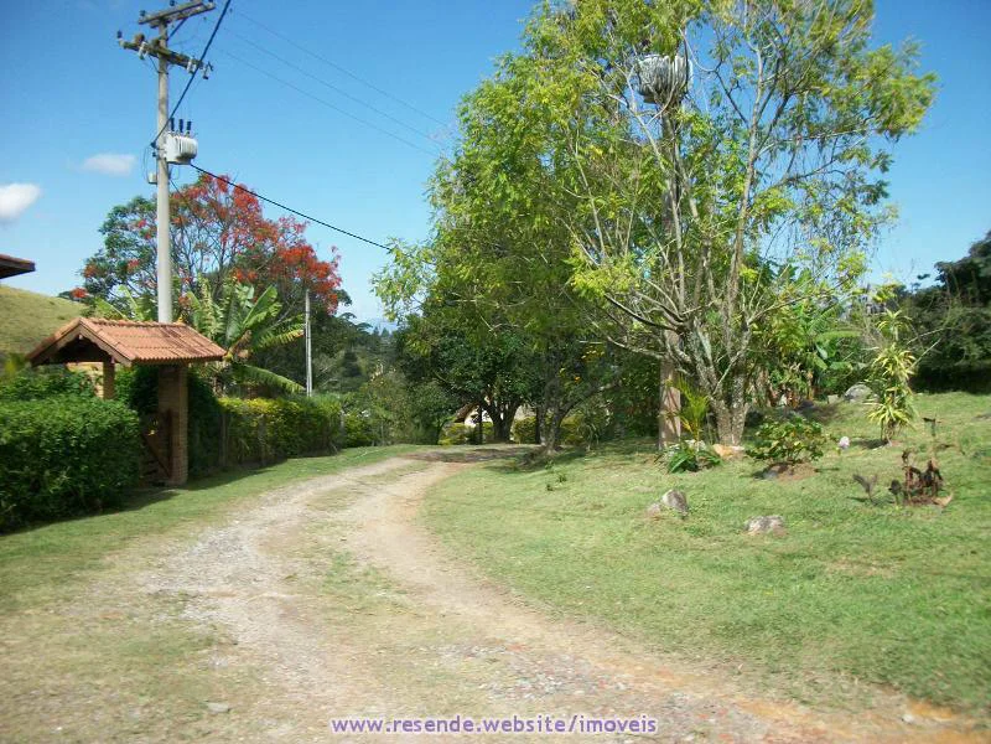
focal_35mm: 32
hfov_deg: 56.8
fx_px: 916
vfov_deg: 44.2
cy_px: 372
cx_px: 496
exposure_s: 1/160
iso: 80
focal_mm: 5.7
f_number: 8.8
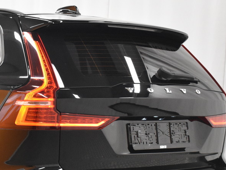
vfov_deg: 12.9
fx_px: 746
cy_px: 135
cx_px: -8
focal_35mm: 114
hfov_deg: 16.8
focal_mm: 29
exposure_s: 1/50
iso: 2500
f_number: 4.2
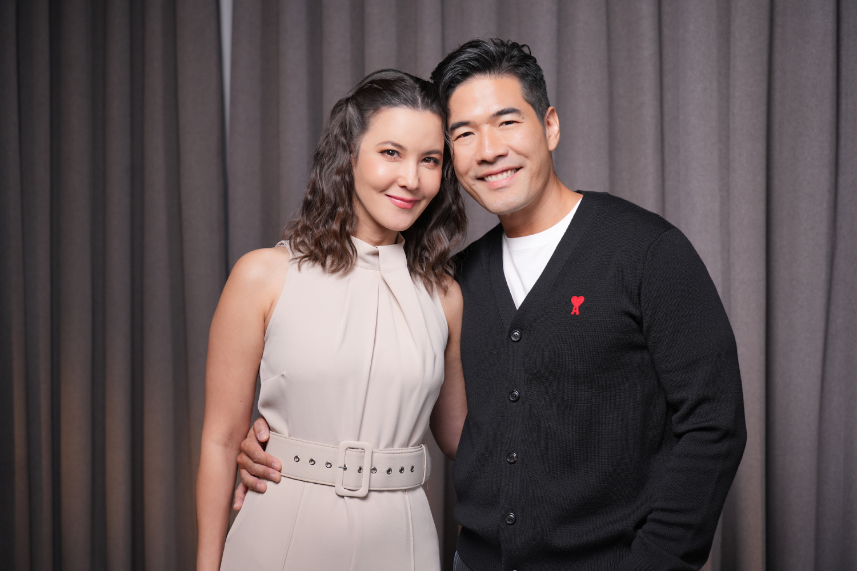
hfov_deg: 38.2
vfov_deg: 26.0
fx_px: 1238
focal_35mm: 52
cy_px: 286
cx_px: 428
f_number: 4
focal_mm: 52
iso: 320
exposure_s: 1/60
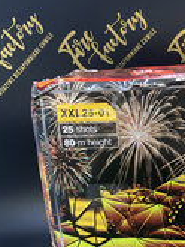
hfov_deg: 25.4
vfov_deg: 33.5
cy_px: 210
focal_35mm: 55
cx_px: 180
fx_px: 391
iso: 200
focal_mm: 4.25
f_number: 1.8
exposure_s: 1/60
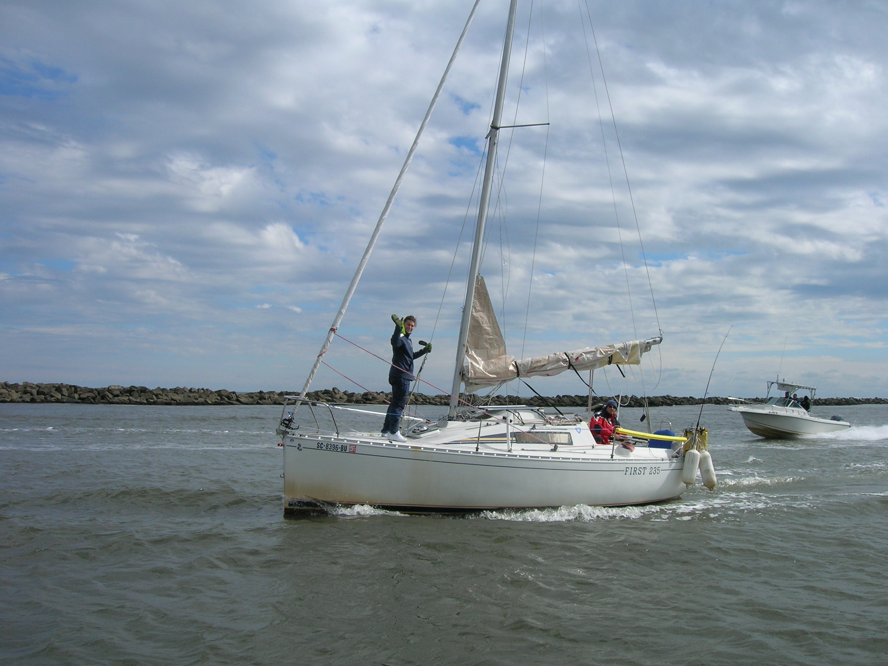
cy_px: 333
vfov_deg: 41.8
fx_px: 872
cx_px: 444
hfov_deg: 54.0
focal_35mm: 34
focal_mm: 5.7
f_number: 4.9
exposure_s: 1/758
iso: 50
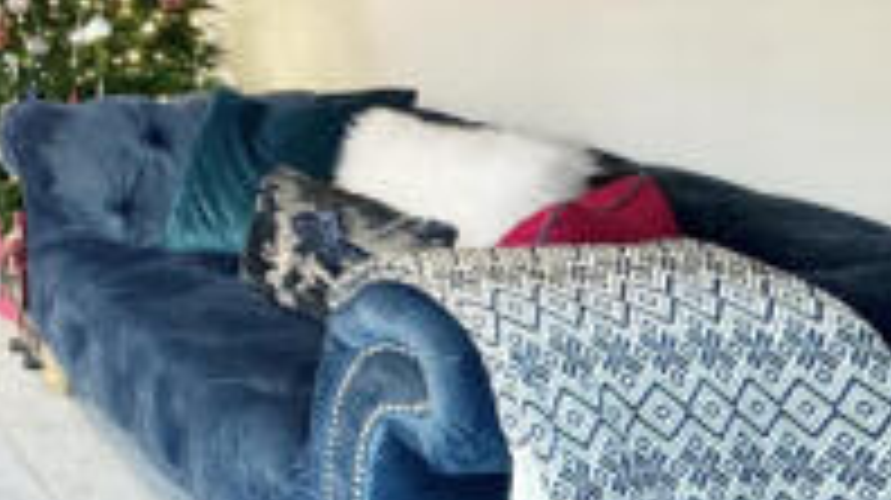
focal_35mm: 45
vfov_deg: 24.5
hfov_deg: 30.2
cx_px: -389
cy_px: -65
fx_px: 1062
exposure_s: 1/53
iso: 250
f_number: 2.2
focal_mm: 2.22
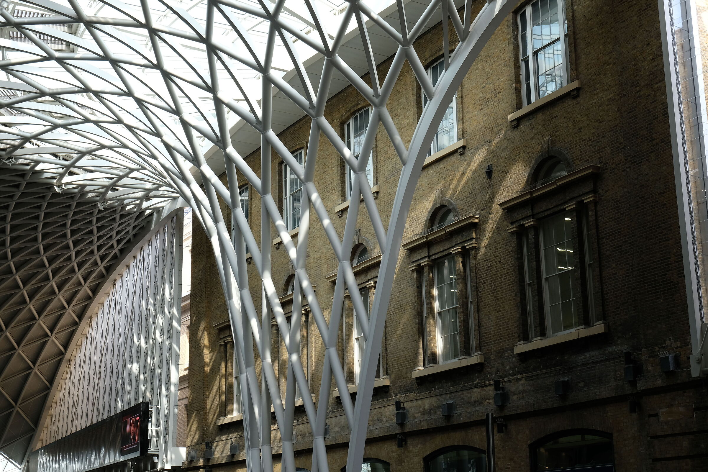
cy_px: 236
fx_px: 1062
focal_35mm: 54
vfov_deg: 25.1
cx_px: 354
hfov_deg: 36.9
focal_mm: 35.8
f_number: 9
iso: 500
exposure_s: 1/60
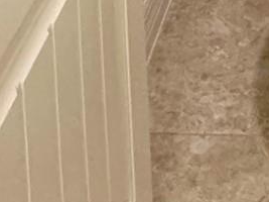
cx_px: 321
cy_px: -397
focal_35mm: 84
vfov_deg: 11.2
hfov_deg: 21.6
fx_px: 652
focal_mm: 2.22
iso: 400
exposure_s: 1/60
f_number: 2.2
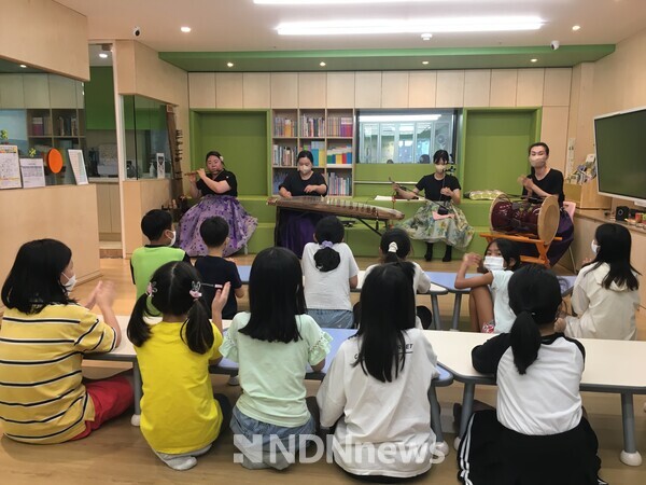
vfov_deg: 48.2
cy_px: 242
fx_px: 541
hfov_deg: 61.7
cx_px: 323
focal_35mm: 29
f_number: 2.2
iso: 50
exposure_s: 1/30
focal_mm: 4.15
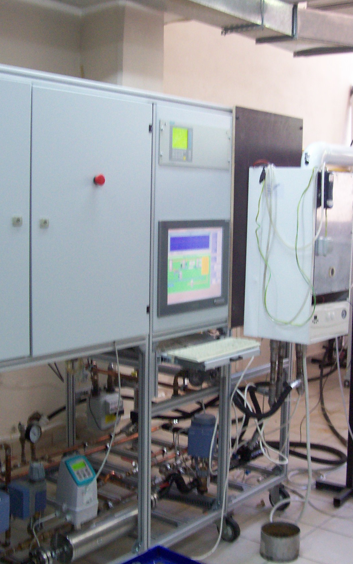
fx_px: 754
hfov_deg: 26.3
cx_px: 204
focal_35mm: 49
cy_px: 284
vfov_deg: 41.1
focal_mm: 5.6
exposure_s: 1/23.3
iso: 160
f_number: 2.7
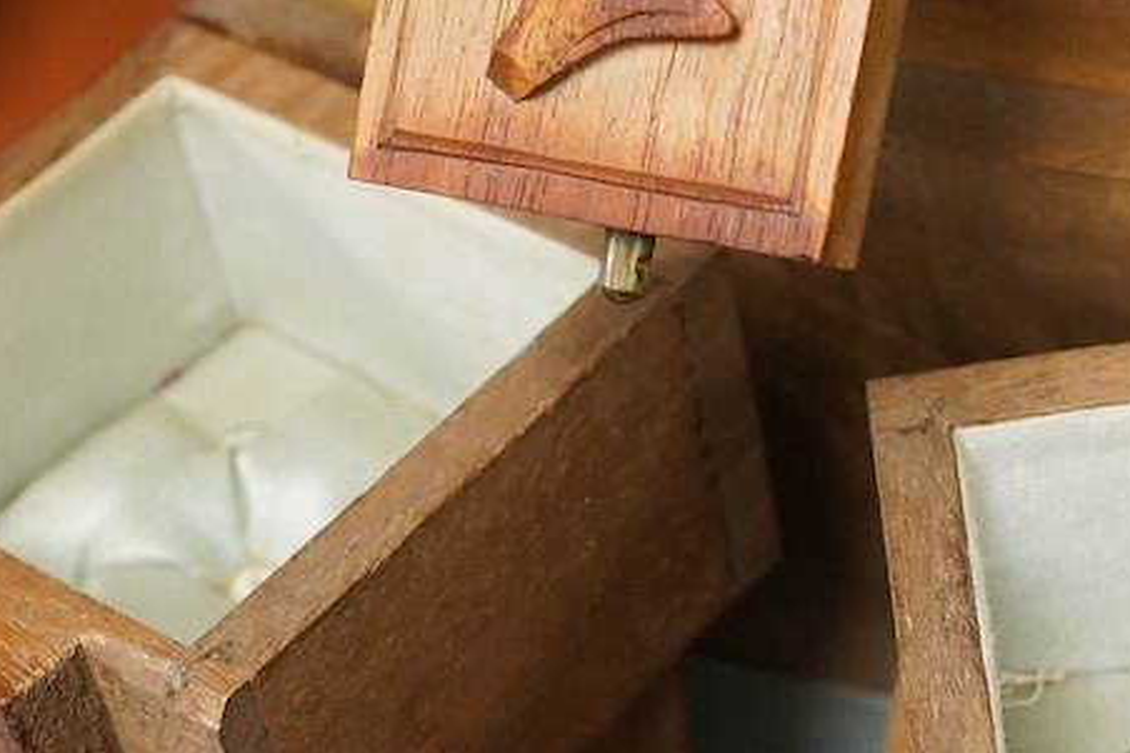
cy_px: 675
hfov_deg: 18.1
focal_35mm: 112
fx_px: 3514
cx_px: 951
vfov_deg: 12.1
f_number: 9
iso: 2500
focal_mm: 30
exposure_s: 1/160
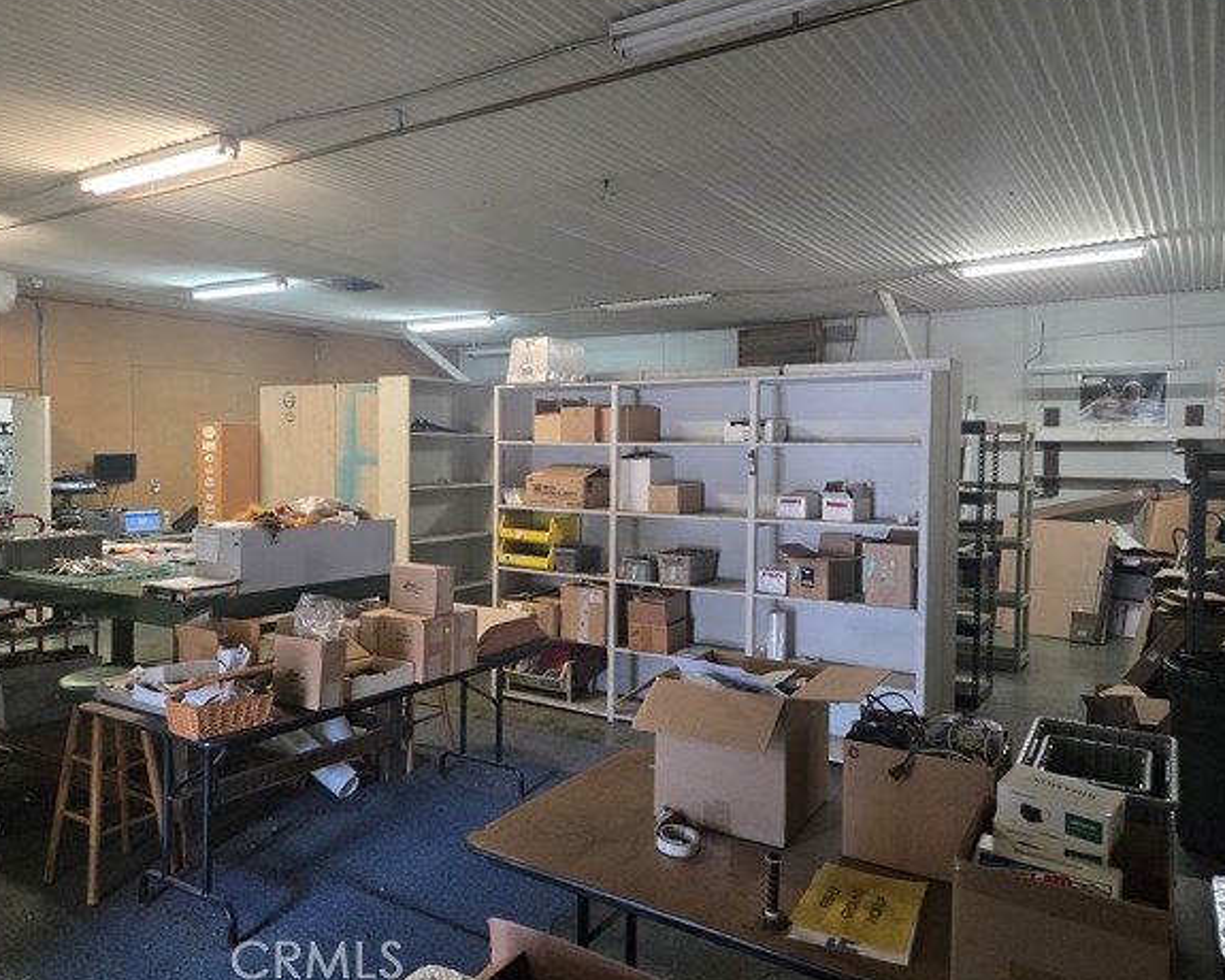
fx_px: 906
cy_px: 479
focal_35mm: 25
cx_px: 620
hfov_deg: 68.1
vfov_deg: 56.8
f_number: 1.8
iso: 800
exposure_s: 1/120
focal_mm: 5.4
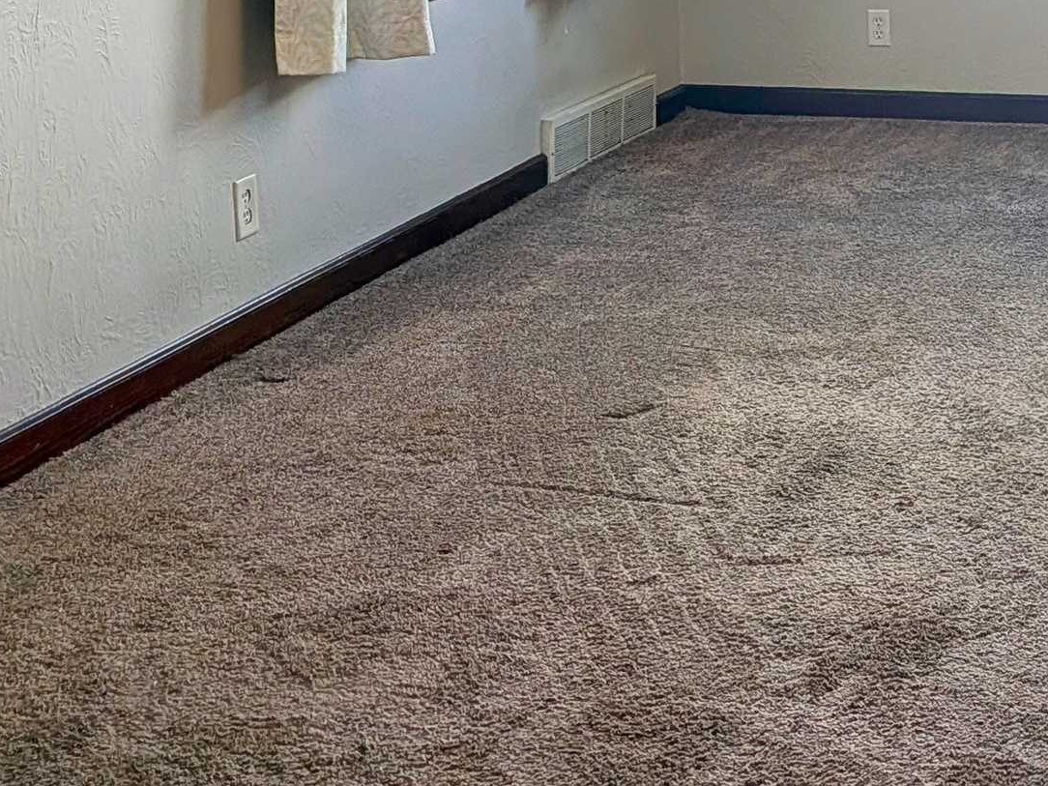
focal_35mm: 68
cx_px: 810
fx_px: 2059
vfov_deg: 20.8
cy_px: -33
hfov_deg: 28.1
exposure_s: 1/120
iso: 52
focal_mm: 4.53
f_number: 1.7
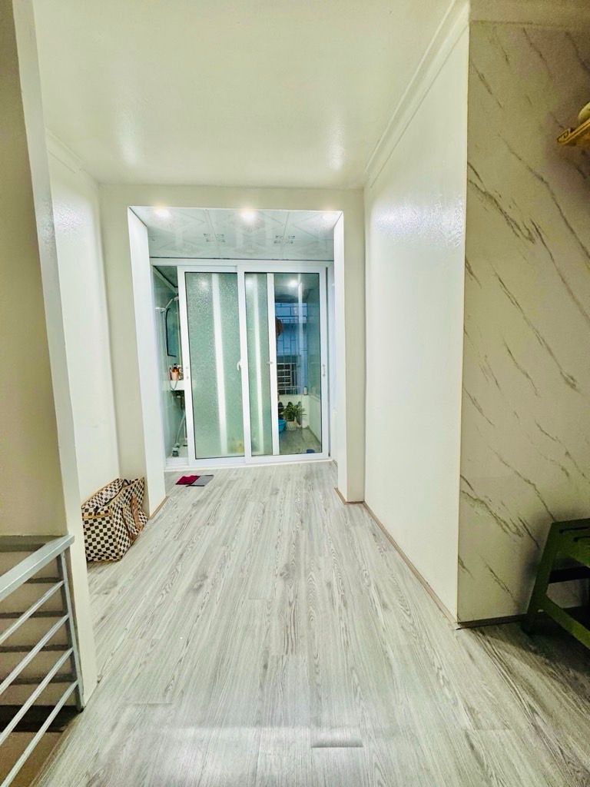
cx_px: 295
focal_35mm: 14
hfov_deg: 85.7
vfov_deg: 102.1
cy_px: 394
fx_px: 318
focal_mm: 2.22
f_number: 2.2
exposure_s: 1/100
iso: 200
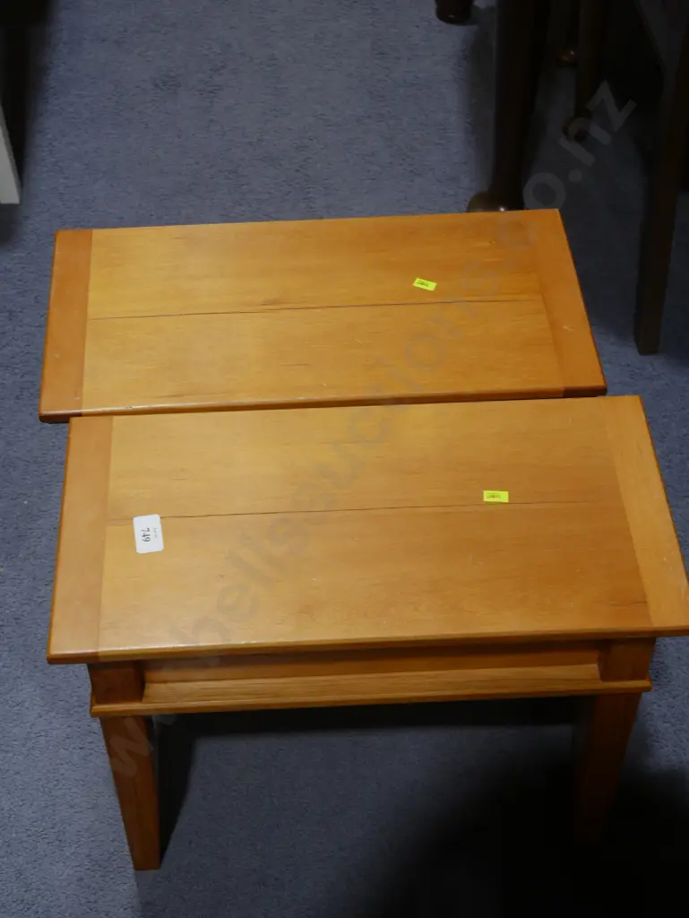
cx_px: 344
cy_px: 459
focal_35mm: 54
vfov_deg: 35.5
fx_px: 1432
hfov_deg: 27.1
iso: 250
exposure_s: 1/60
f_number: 5.3
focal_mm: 27
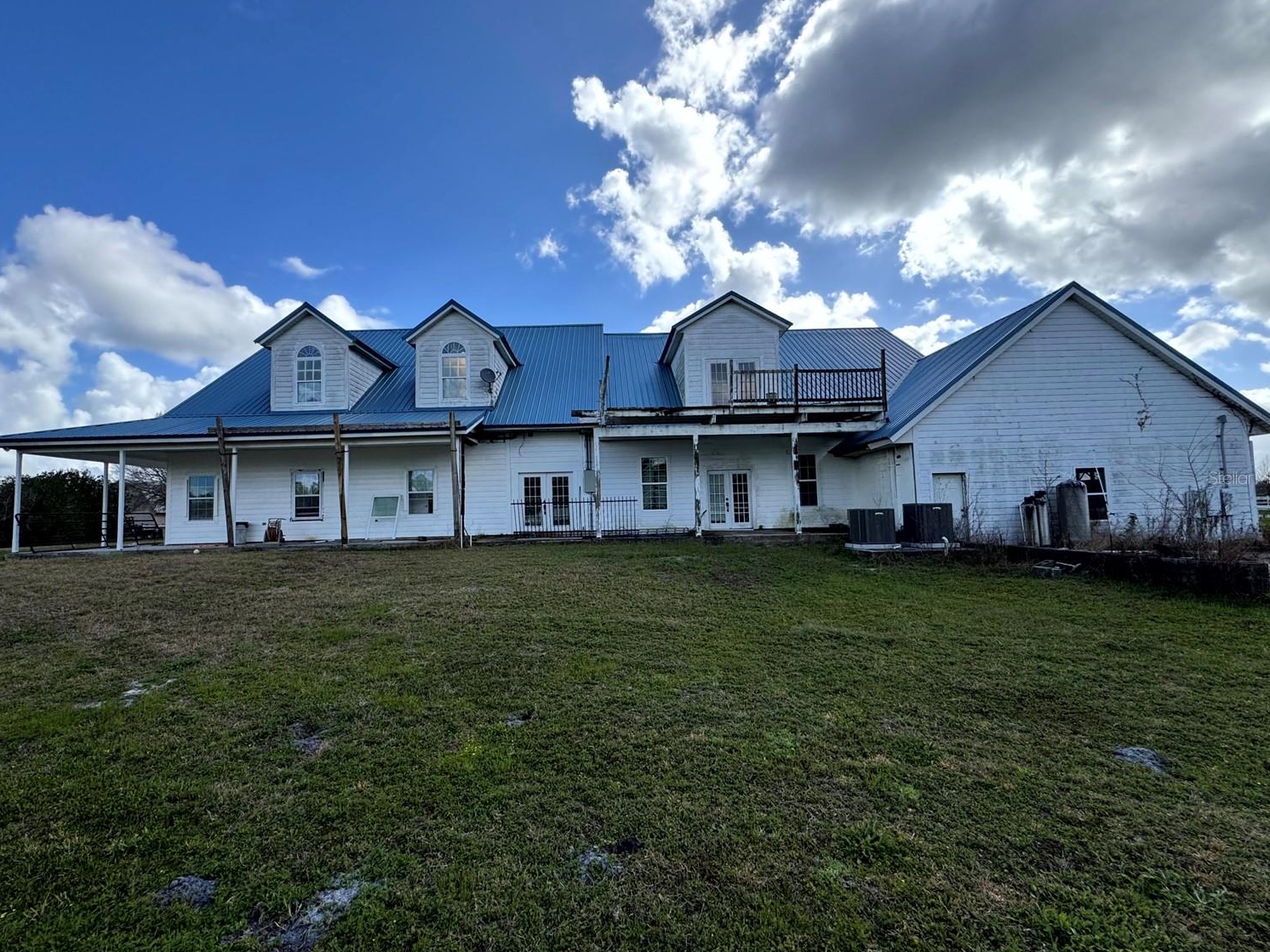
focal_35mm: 15
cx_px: 608
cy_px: 478
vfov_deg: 81.7
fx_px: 550
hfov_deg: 98.1
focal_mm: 2.22
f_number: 2.2
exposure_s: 1/2146
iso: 50
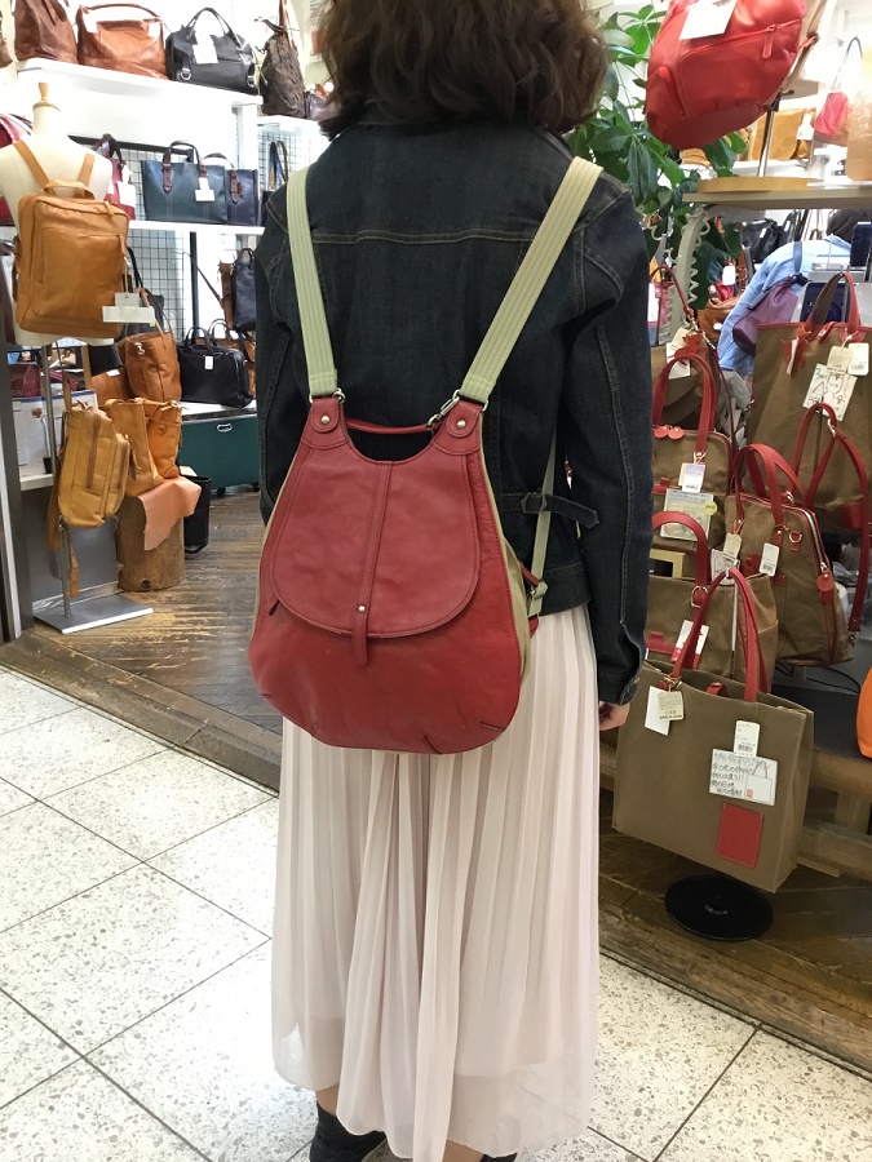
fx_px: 1041
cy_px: 581
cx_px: 436
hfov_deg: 45.4
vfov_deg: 58.4
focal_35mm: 31
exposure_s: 1/30
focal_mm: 3.3
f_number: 2.4
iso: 80
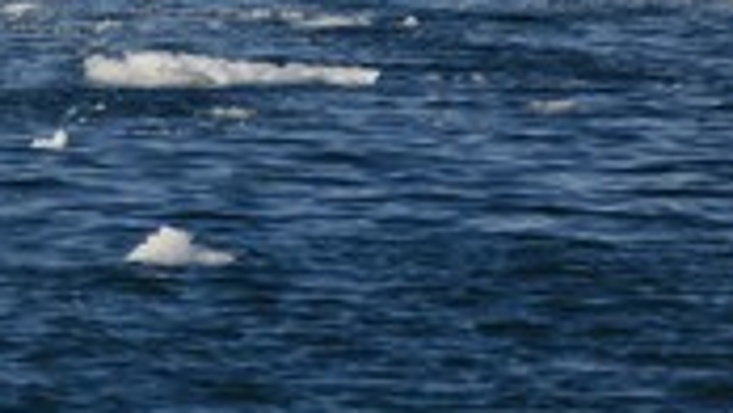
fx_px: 9857
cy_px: -152
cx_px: -139
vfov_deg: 2.4
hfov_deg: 4.2
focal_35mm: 507
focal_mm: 200
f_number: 11
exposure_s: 1/1000
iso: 400
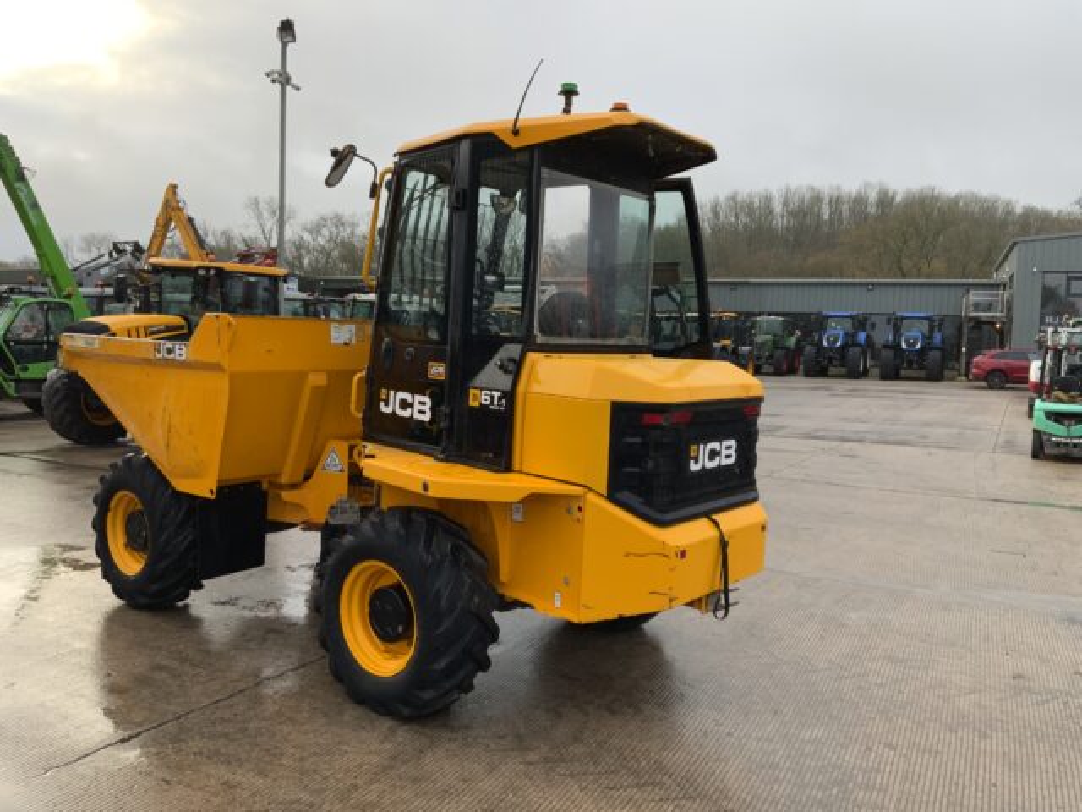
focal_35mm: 29
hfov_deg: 61.7
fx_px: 906
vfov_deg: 48.2
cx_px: 541
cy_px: 406
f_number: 1.8
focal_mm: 3
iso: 20
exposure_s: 1/122
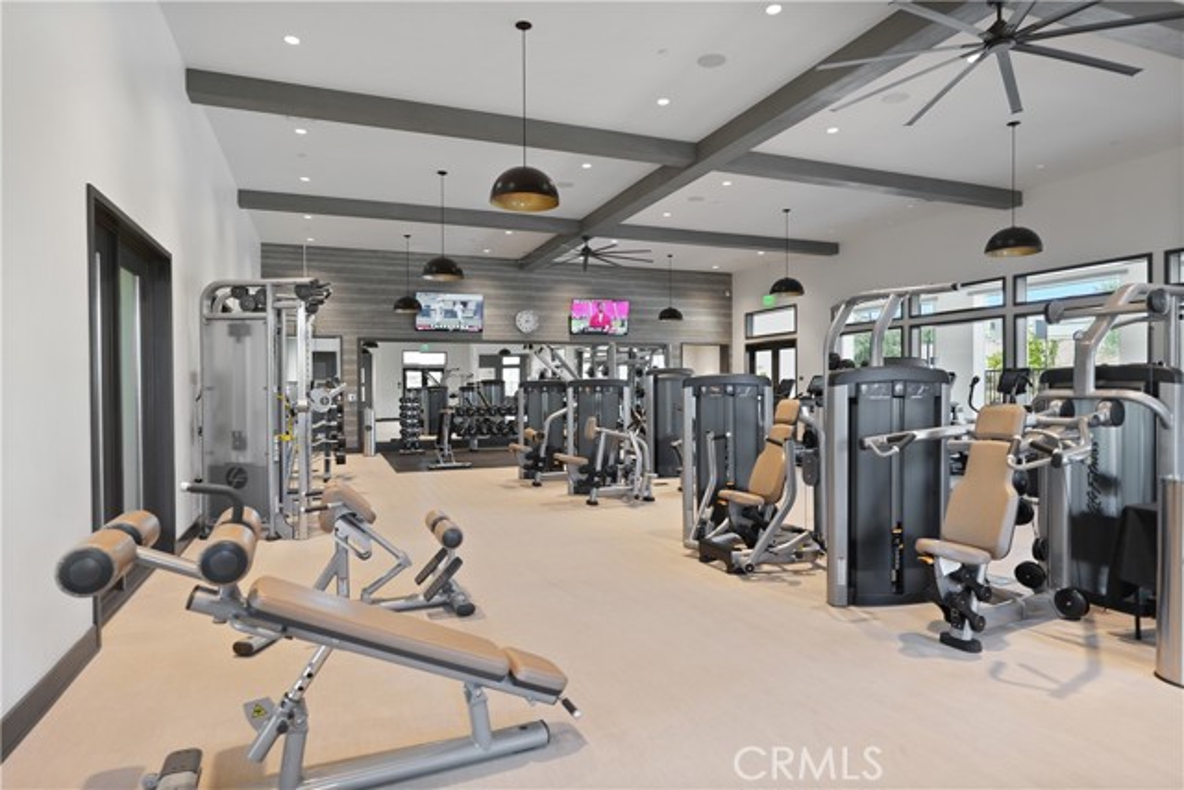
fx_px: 658
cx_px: 592
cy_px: 395
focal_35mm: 20
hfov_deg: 84.0
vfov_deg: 62.0
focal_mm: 20
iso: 320
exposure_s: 1/20
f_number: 4
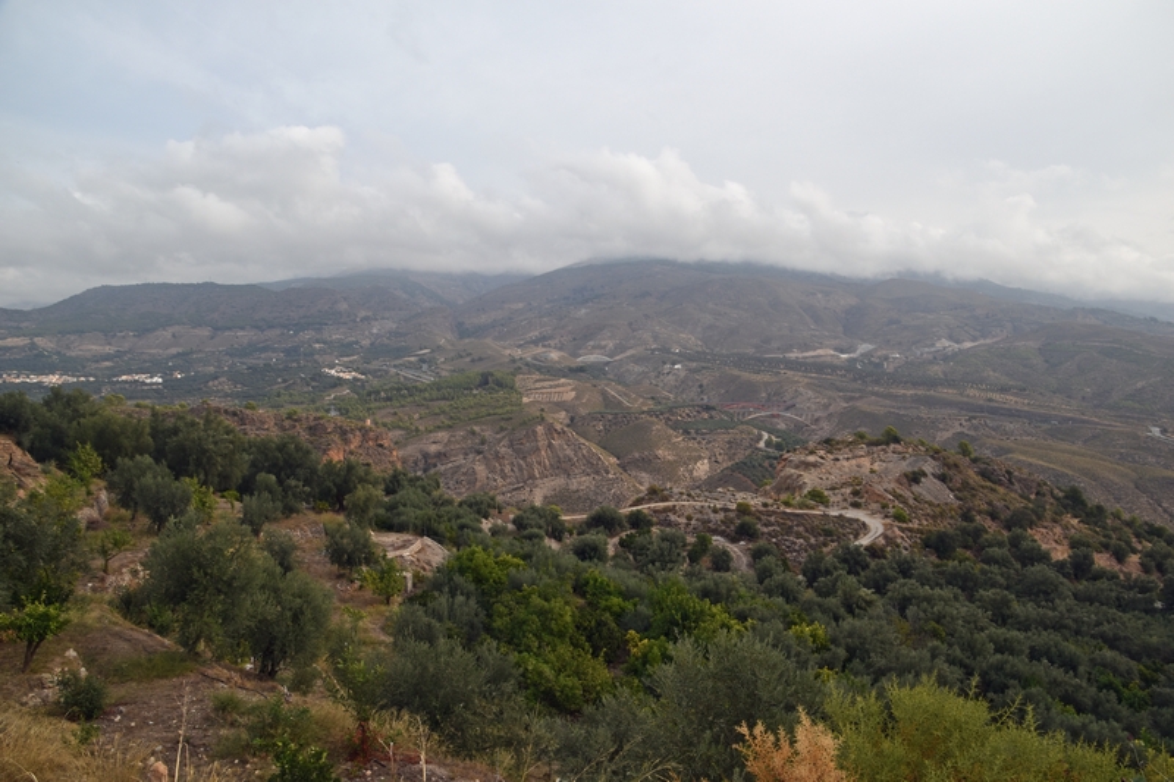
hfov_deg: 73.8
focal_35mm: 24
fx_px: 782
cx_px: 587
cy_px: 391
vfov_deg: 53.1
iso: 100
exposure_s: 1/200
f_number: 8
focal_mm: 16
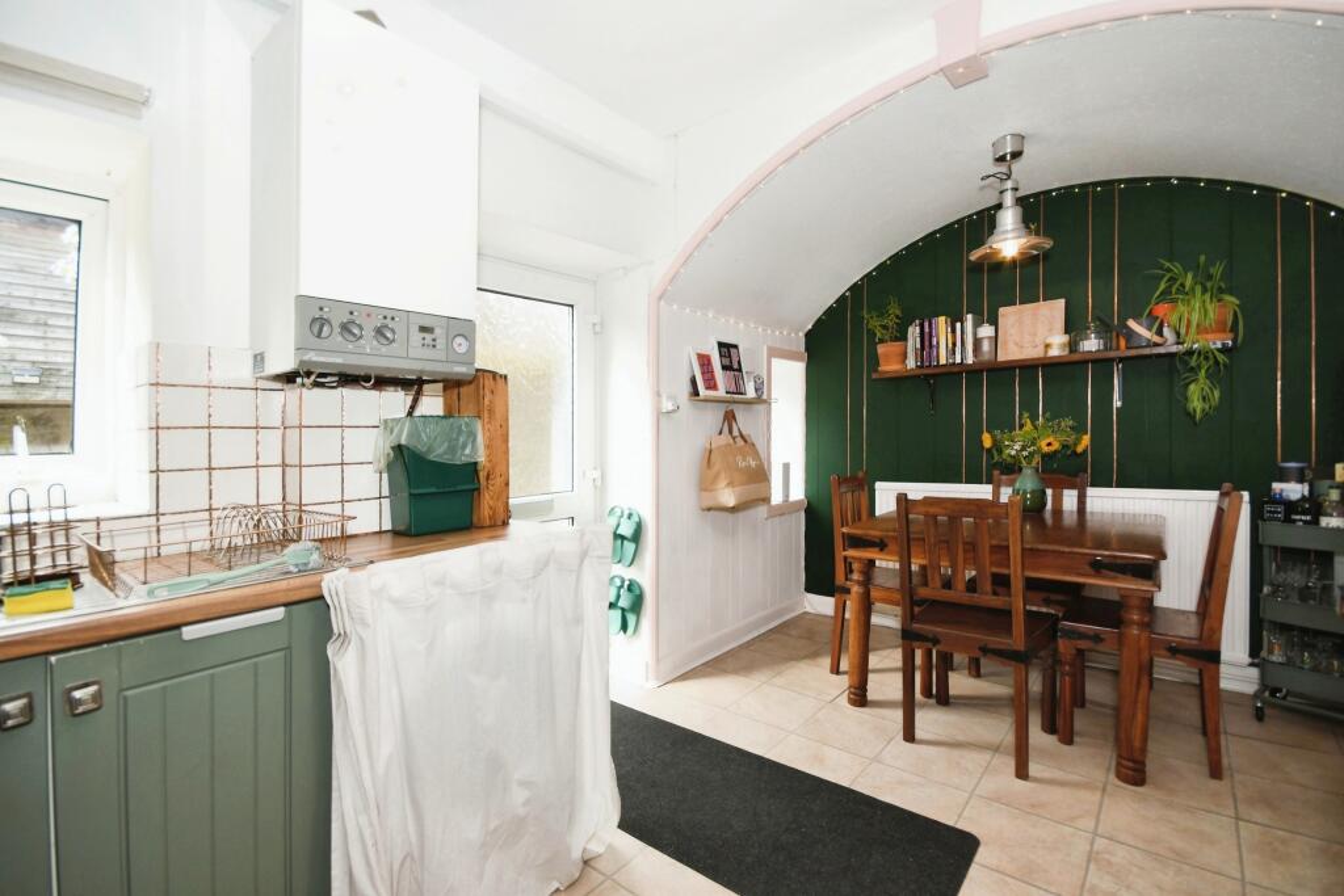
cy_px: 448
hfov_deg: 100.4
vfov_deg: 77.3
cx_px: 672
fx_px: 560
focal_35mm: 15
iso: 400
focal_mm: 10
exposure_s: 1/60
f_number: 8
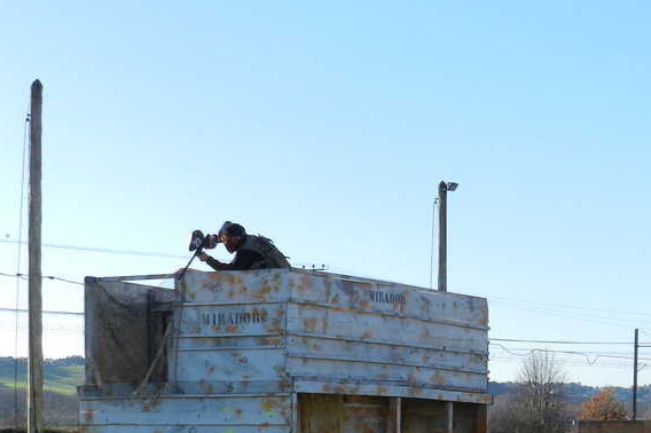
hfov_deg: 20.0
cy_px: 446
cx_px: 517
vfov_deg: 13.3
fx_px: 1825
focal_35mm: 101
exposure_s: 1/640
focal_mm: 9.4
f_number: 4.4
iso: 160
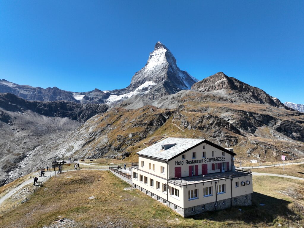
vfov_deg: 56.8
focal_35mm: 24
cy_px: 114
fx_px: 211
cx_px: 152
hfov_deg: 71.6
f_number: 2.8
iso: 100
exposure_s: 1/1600
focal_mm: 12.29
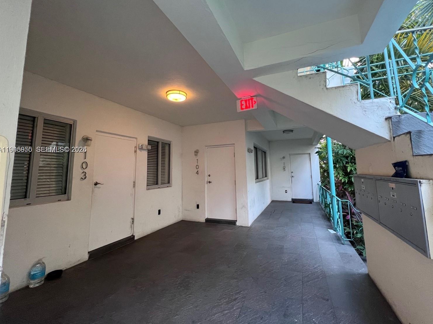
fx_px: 175
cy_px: 150
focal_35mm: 14
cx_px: 229
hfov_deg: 102.0
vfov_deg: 85.5
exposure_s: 1/60
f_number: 1.8
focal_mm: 1.57
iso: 320
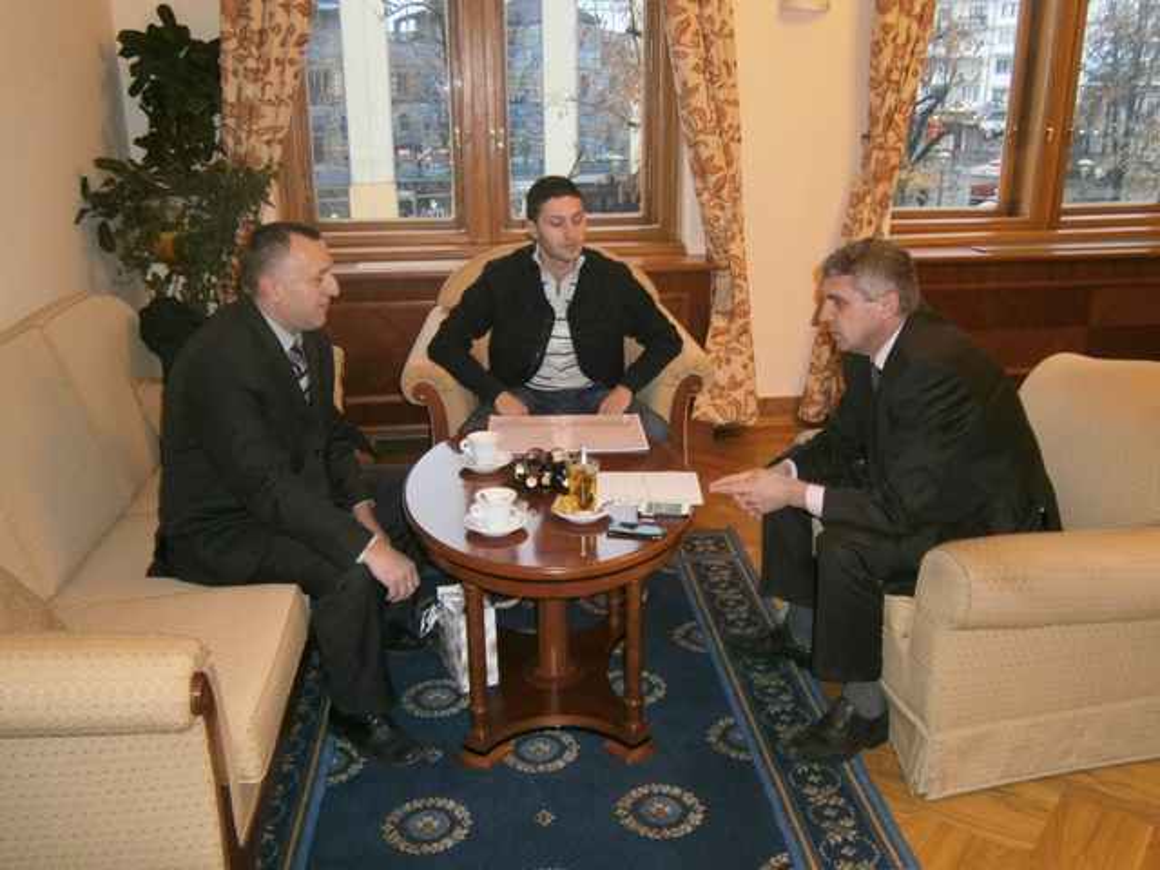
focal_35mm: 31
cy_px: 435
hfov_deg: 58.4
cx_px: 580
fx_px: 1039
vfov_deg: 45.4
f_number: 2.9
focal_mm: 5.5
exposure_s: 1/30
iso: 200
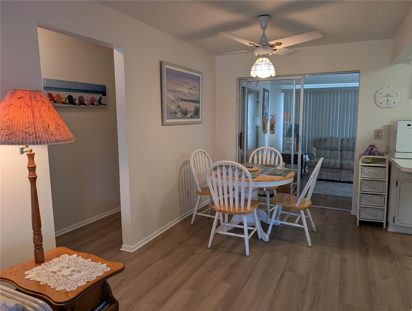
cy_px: 156
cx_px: 206
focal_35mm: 24
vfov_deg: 56.9
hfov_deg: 71.5
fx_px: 286
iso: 167
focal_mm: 6.9
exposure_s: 1/120
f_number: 1.68
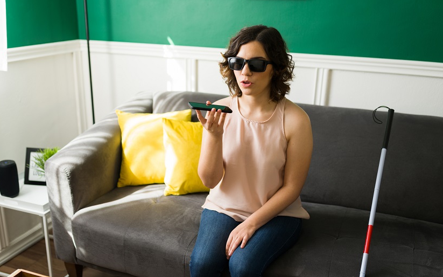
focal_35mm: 39
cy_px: 157
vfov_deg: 32.7
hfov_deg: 50.4
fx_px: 471
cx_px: 209
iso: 125
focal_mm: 35
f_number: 1.8
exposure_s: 1/160
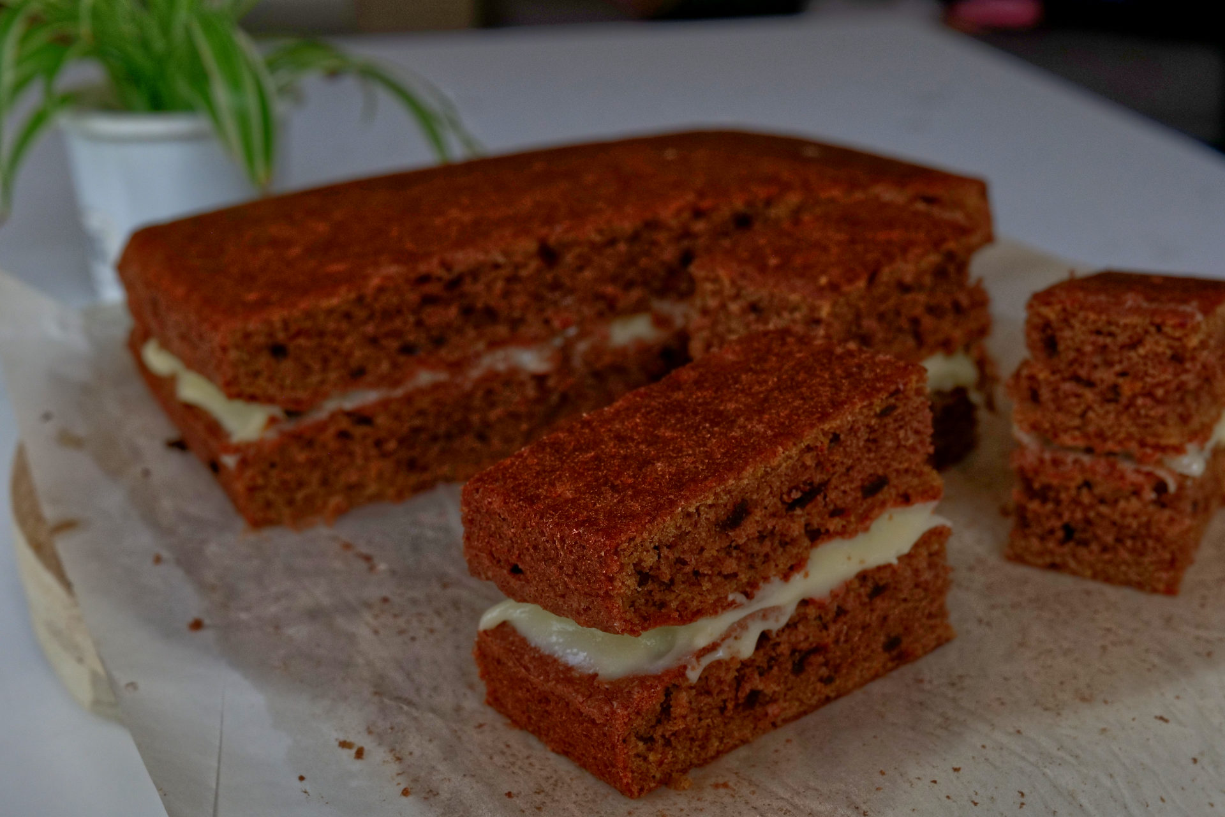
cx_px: 612
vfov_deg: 26.5
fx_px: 1735
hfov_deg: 38.9
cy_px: 408
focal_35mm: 51
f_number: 10
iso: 1600
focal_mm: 51
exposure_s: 1/60
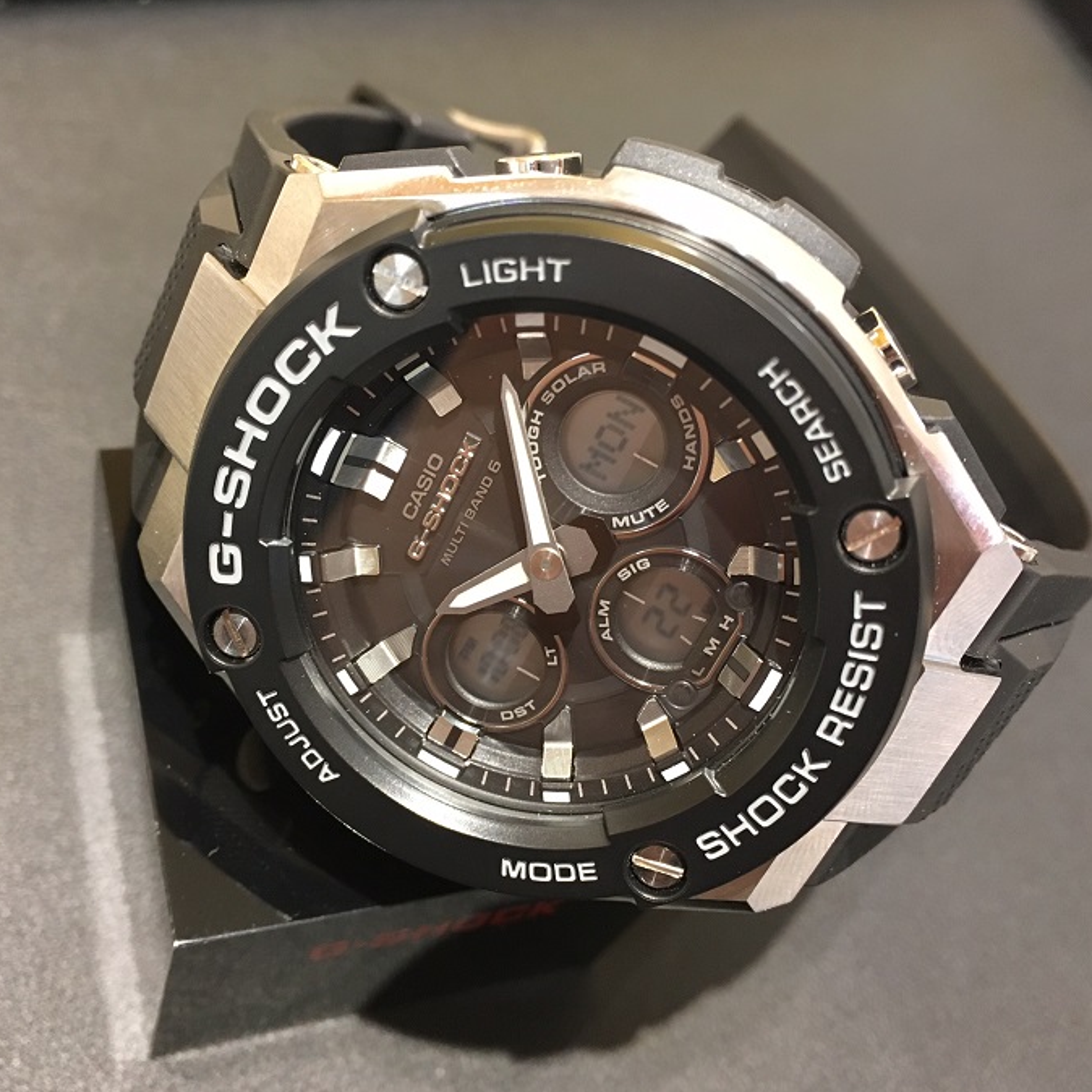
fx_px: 1249
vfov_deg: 47.2
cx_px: 504
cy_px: 551
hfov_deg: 47.2
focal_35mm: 35
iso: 125
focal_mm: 4.15
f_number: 2.2
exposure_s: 1/30
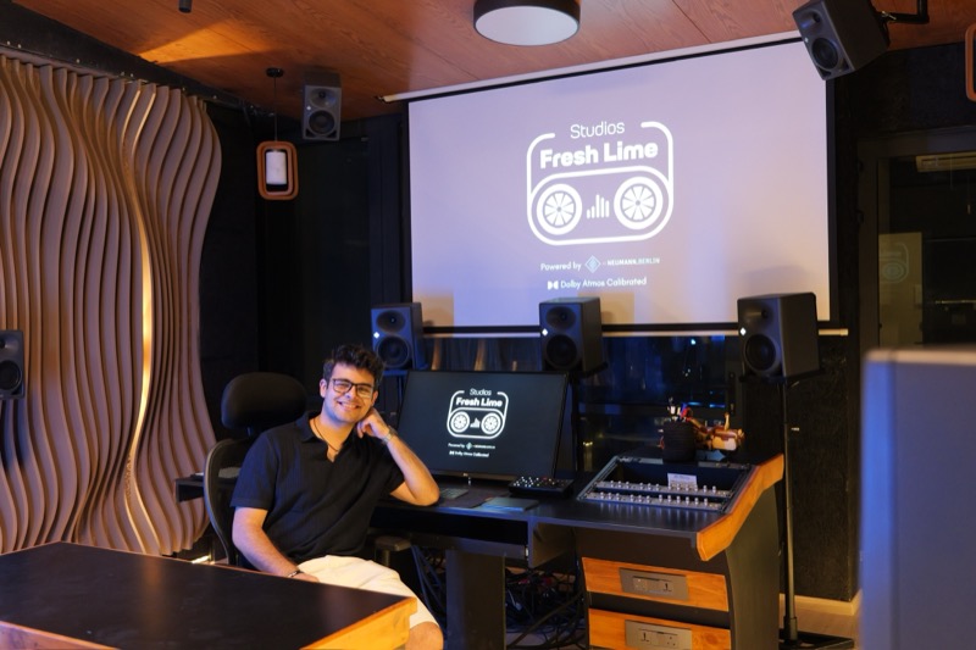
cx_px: 488
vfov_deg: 37.8
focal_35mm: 35
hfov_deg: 54.4
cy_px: 325
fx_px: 949
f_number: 4
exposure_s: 1/60
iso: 3200
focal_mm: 35
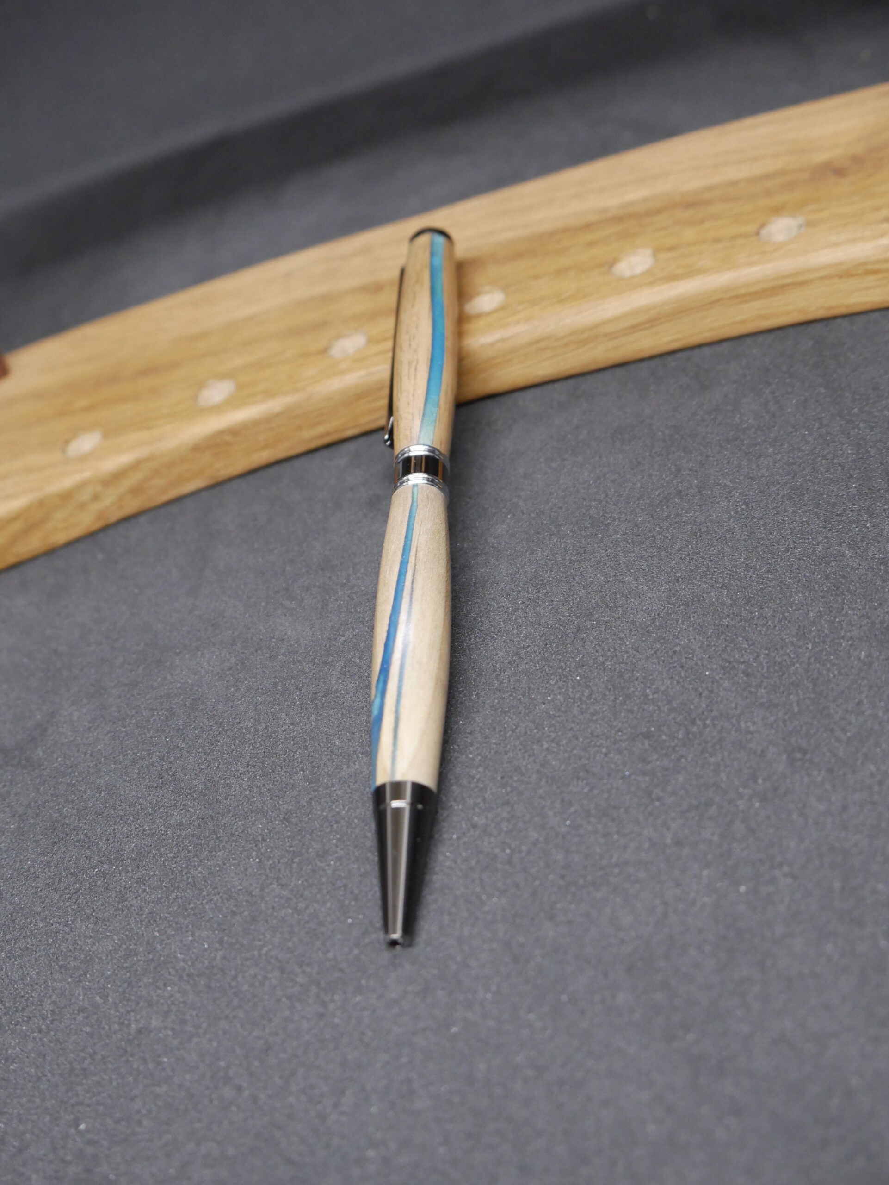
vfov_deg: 46.8
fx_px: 1369
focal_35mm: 40
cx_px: 444
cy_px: 592
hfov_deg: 36.0
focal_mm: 20
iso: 1600
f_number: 5
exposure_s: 1/60
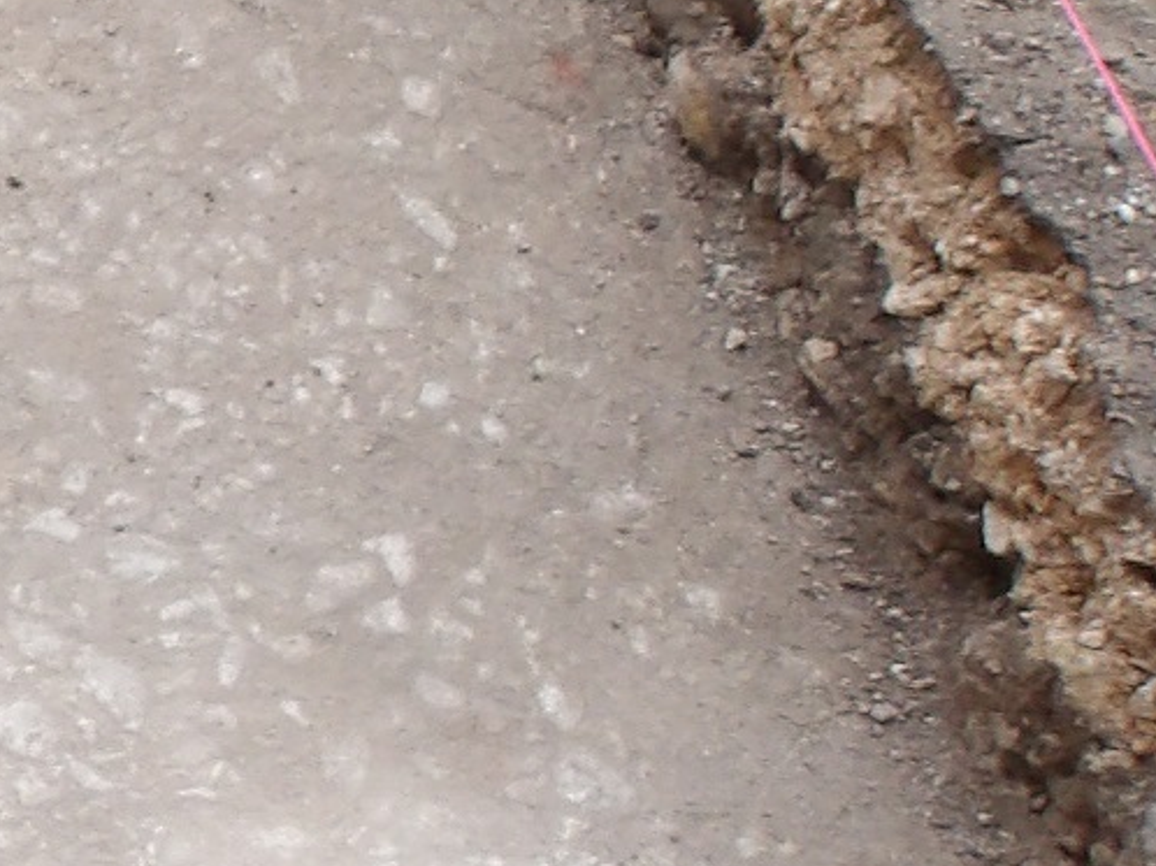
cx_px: -1388
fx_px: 4172
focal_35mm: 125
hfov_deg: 13.0
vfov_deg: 11.8
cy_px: 643
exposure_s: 1/60
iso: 189
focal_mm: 4.9
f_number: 10.4
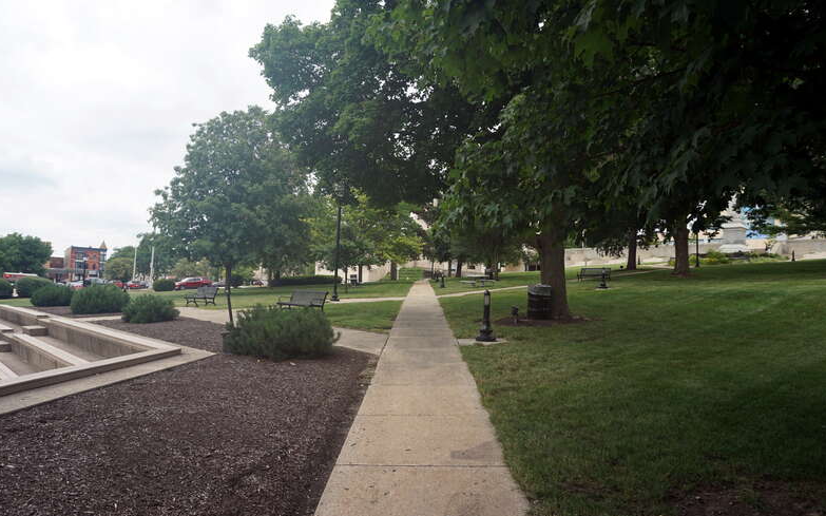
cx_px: 417
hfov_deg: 72.6
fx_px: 563
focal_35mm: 25
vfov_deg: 49.3
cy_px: 256
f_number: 5.6
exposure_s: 1/200
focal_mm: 16
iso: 100
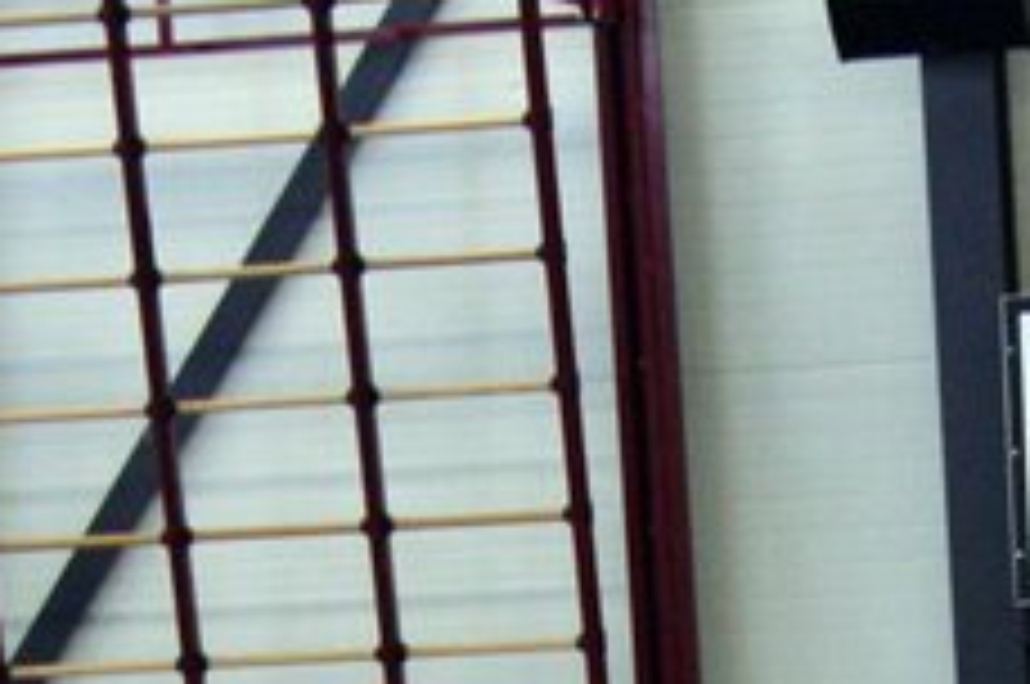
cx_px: 859
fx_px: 6743
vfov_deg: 5.6
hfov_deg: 8.7
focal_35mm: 236
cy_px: 1712
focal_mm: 30
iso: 800
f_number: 5
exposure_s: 1/100
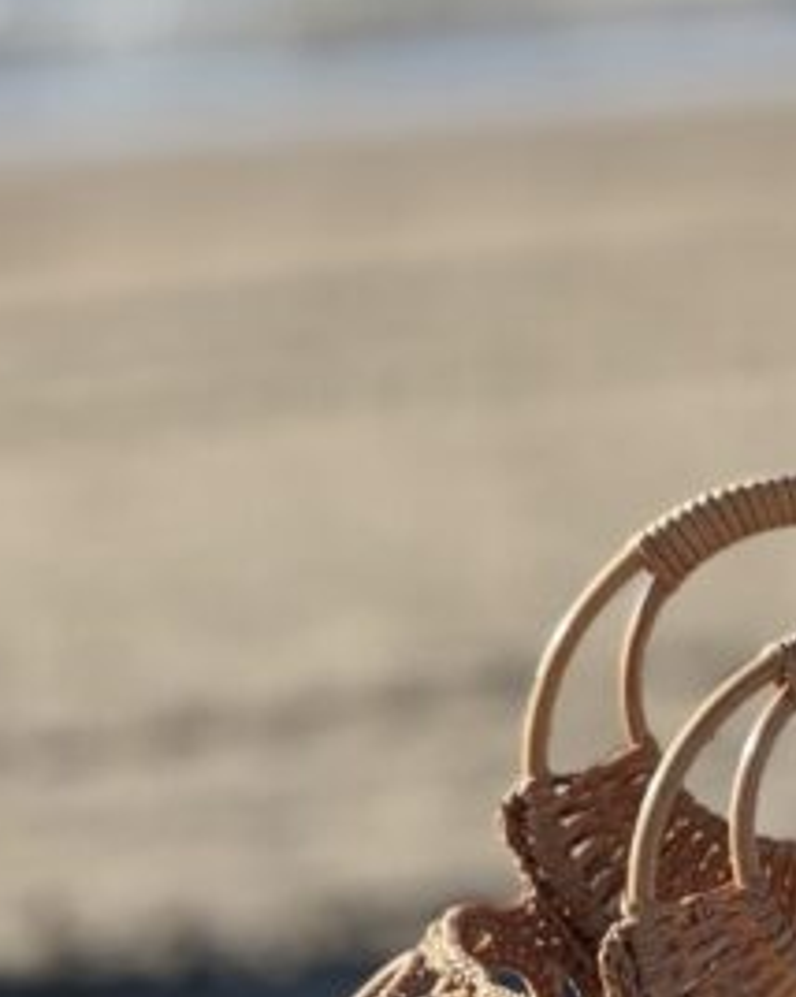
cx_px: 699
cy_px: 1272
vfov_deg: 5.5
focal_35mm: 350
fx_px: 10319
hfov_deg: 4.4
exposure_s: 1/1451
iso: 64
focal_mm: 15.66
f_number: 2.8
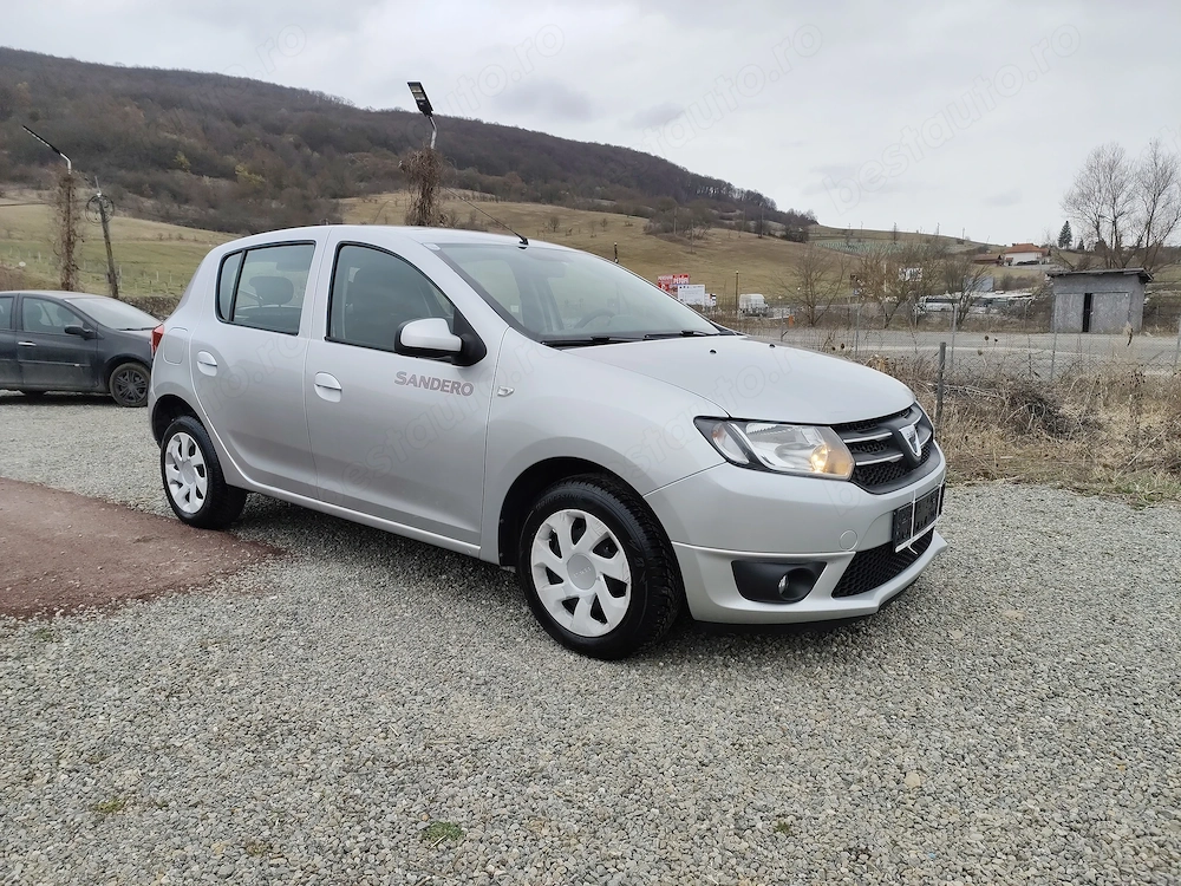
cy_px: 443
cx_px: 590
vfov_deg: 58.9
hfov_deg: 73.9
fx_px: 785
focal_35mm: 23
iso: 50
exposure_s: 1/370
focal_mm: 6.19
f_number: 1.65
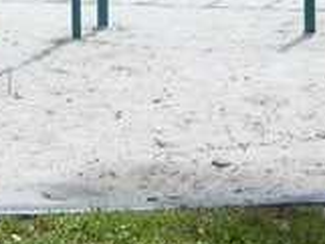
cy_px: -349
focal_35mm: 238
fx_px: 2236
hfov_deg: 8.3
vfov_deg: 6.0
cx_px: 67
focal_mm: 8.6
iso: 125
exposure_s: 1/800
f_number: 3.7
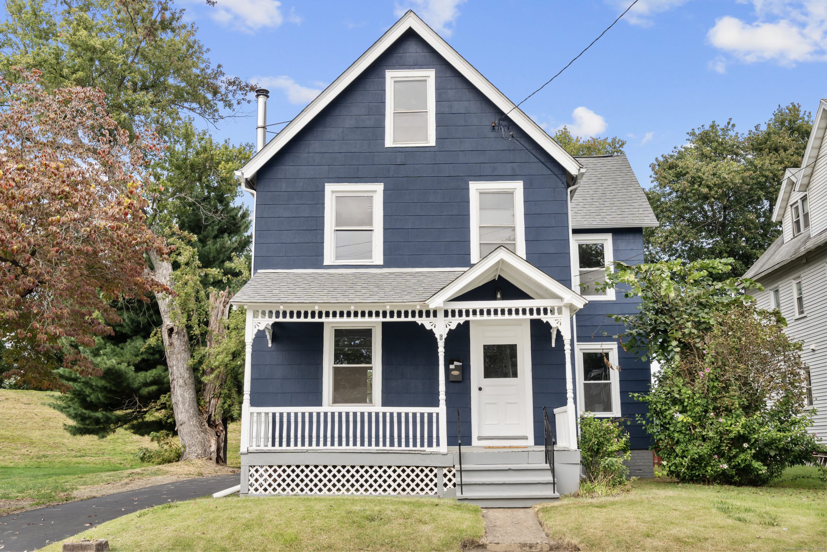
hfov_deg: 54.4
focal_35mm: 35
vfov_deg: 37.9
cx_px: 414
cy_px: 276
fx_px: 804
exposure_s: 1/40
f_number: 9
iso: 200
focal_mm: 35
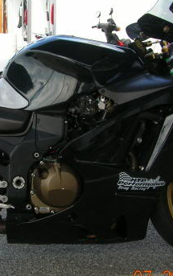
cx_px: 5
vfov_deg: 30.1
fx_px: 512
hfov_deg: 18.7
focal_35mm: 68
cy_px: 122
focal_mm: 5.7
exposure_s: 1/101
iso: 50
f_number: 4.9
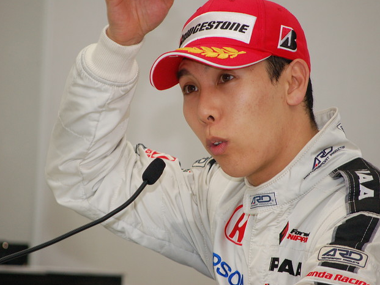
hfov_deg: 5.9
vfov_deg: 4.4
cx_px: 176
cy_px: 139
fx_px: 3678
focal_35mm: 335
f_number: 6.7
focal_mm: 200
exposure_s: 1/125
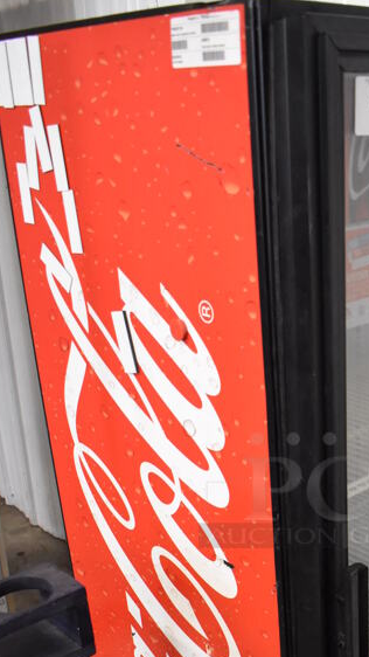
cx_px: 329
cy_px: 487
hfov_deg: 25.2
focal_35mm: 46
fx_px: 800
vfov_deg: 43.3
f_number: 3.5
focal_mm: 18
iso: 3200
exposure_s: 1/125
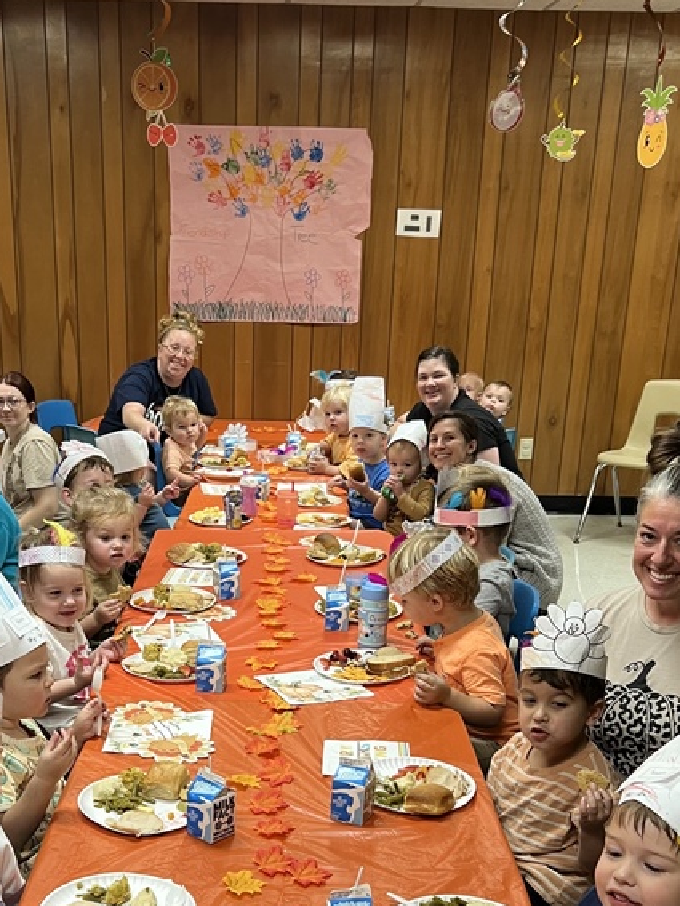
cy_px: 712
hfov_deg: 30.8
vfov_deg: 39.0
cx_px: 285
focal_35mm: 47
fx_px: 1230
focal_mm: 5.7
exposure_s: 1/60
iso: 125
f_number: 1.5
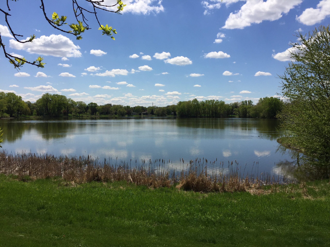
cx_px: 165
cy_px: 124
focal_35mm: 29
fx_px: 276
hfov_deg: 61.7
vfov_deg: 48.2
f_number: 2.2
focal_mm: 4.15
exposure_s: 1/4950
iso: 32
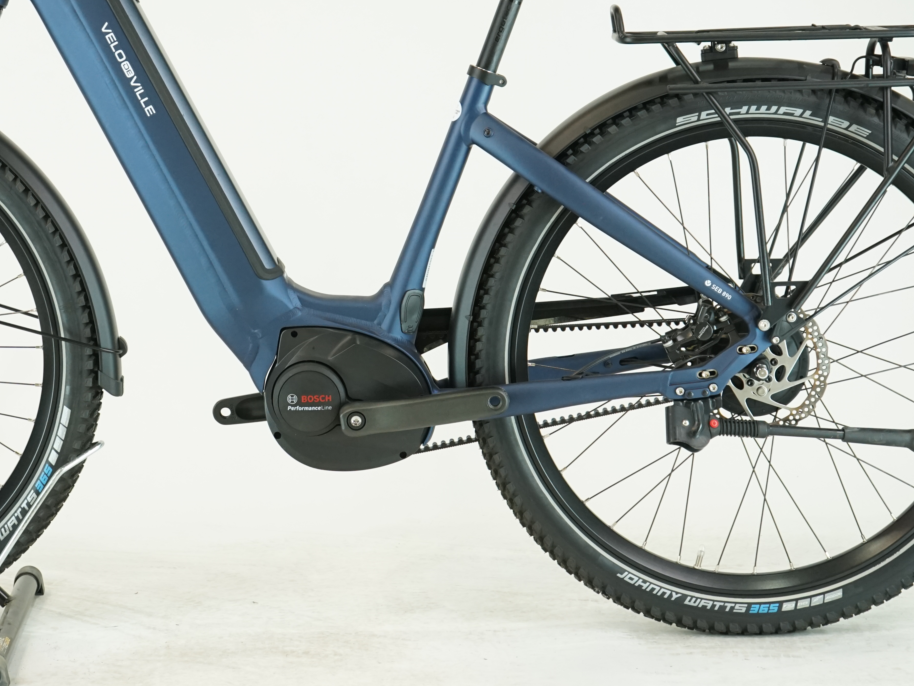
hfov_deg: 21.9
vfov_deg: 16.5
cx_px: 290
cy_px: 178
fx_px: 2350
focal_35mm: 89
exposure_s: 1/200
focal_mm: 55
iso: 1600
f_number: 5.6
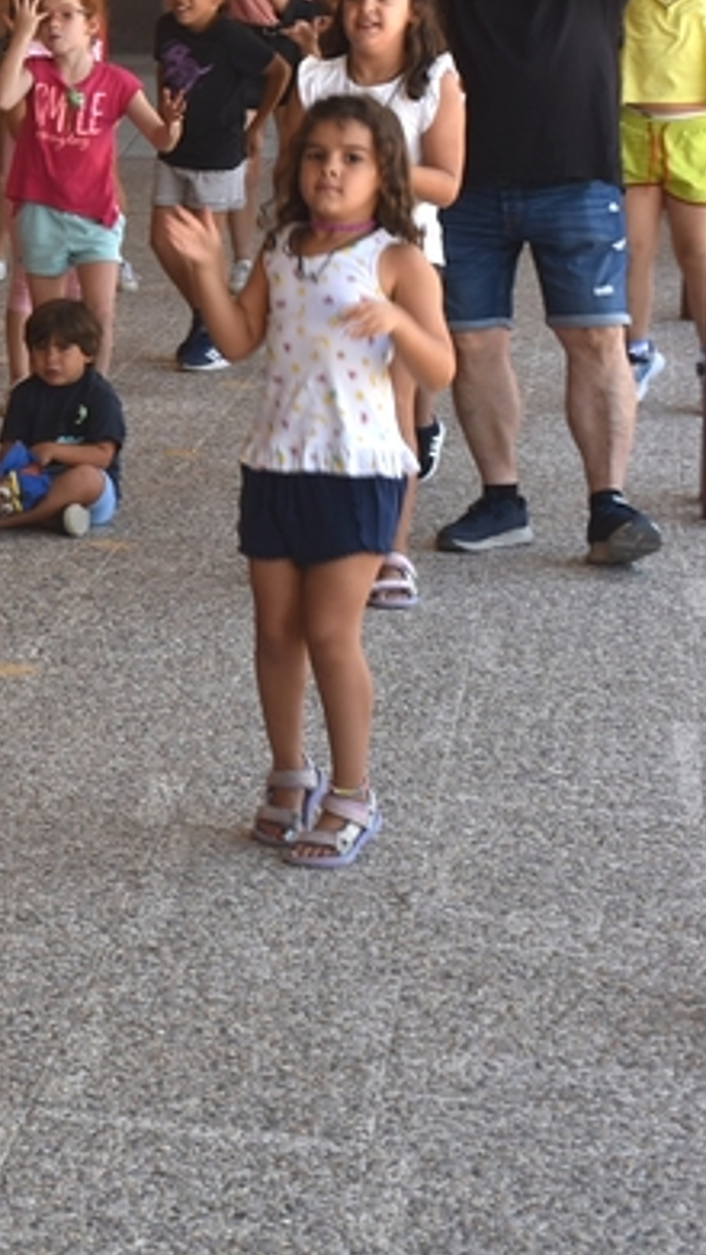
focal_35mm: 116
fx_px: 3860
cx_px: -716
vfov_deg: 18.4
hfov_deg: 9.7
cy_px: 414
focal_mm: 32
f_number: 4
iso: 110
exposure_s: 1/160
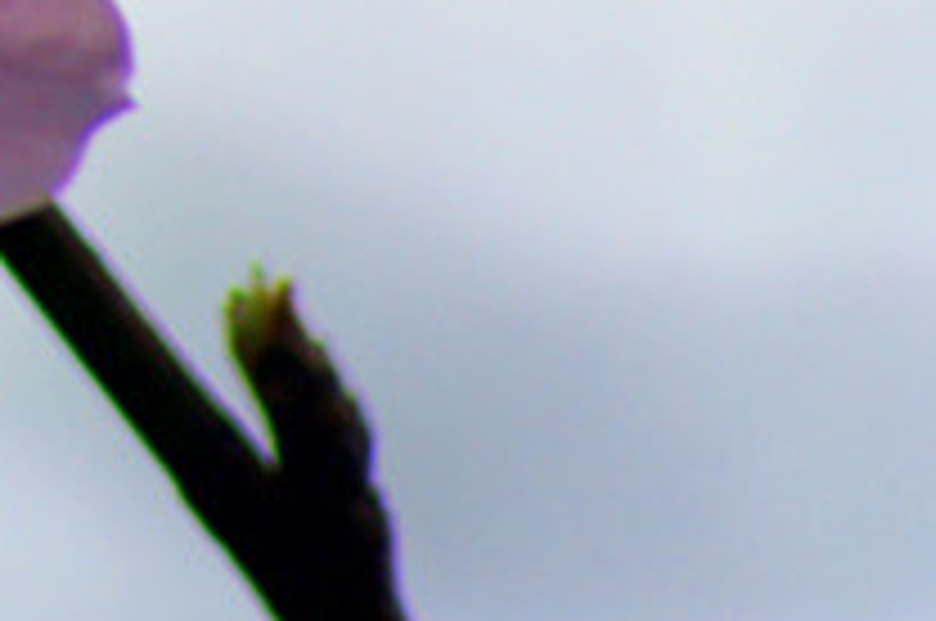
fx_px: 29905
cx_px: -1094
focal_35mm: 1152
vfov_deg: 1.2
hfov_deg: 1.8
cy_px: -778
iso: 100
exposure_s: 1/400
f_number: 6.3
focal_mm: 160
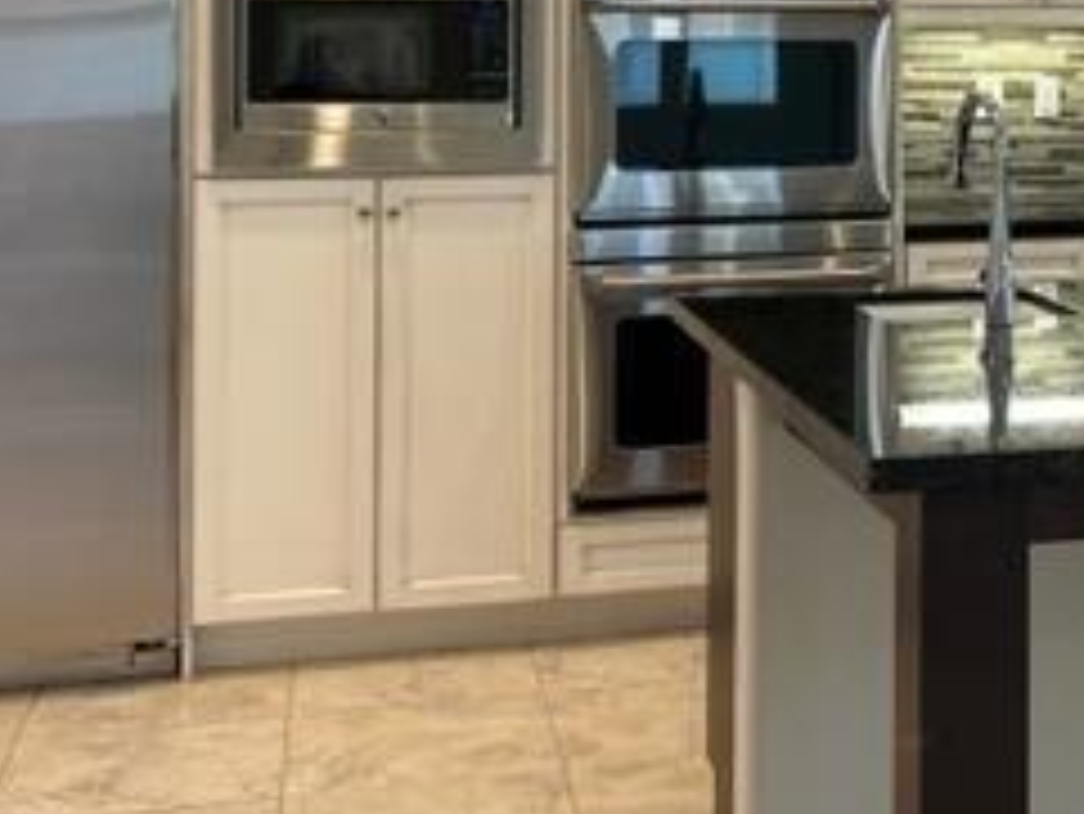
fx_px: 2162
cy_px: 0
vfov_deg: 20.6
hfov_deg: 26.7
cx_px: 1071
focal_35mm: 69
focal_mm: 5.7
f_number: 1.5
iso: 80
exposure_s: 1/60
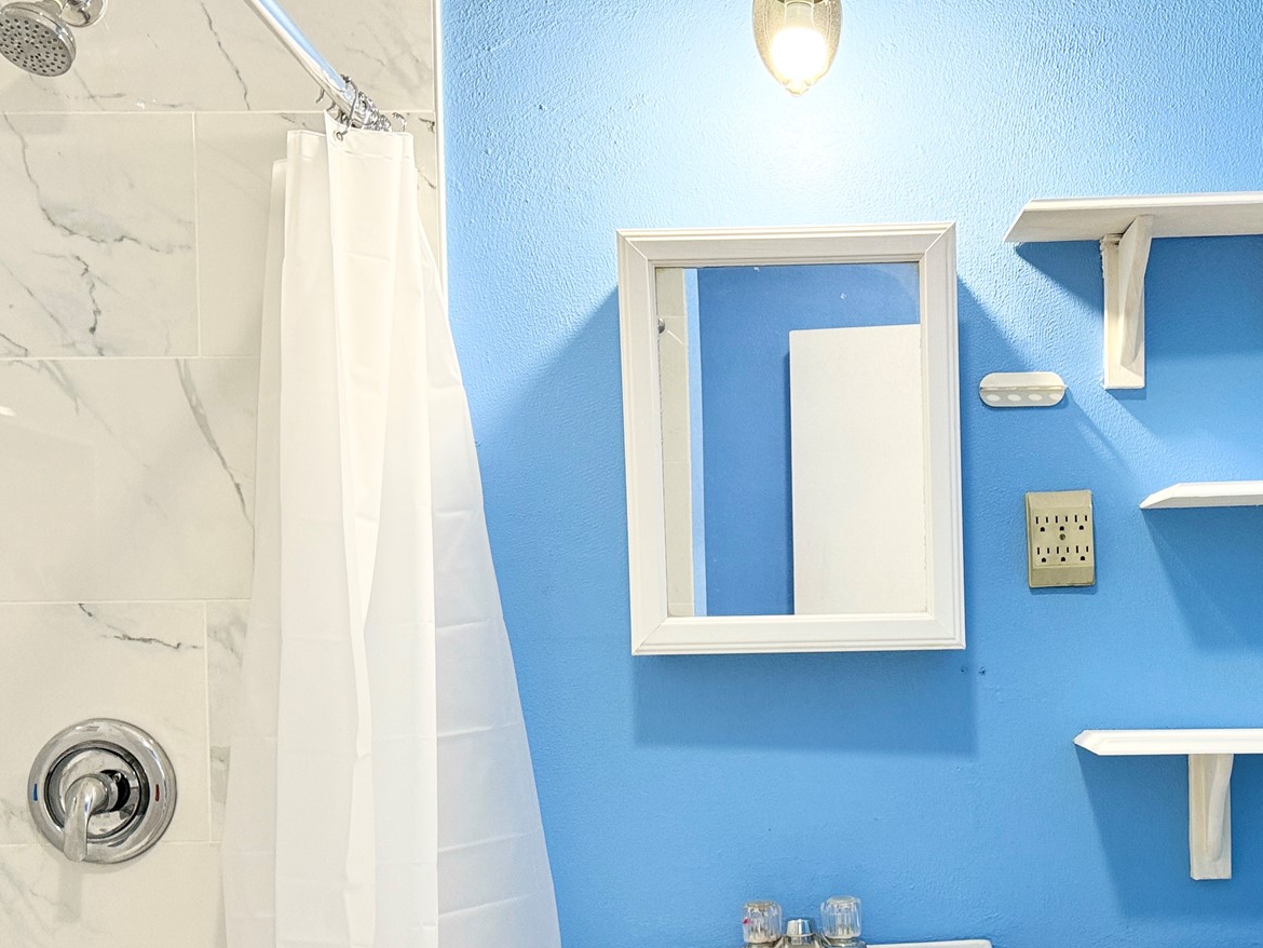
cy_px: 692
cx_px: 892
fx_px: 1533
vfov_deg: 33.8
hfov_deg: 43.8
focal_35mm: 42
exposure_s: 1/60
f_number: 1.78
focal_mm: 6.76
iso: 160
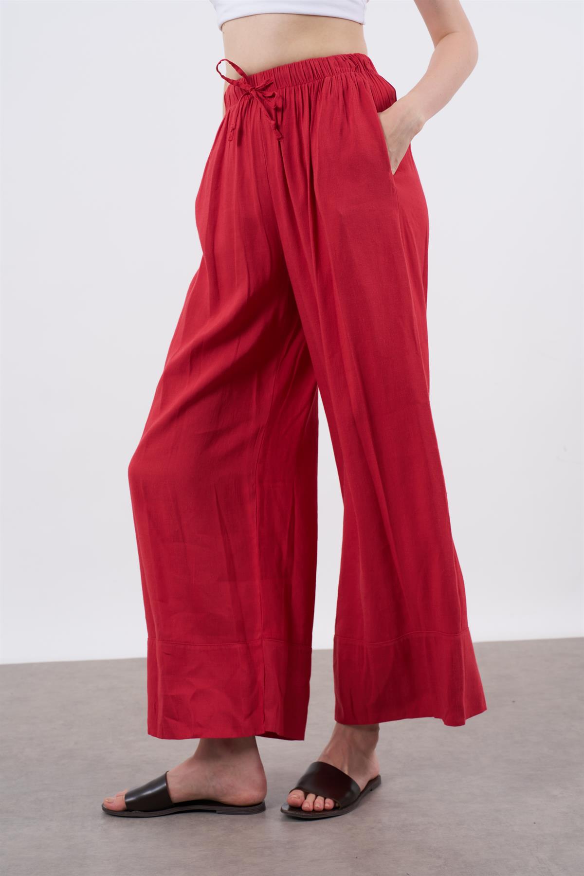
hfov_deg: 20.9
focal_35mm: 65
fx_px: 1582
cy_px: 438
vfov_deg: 31.0
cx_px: 292
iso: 160
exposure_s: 1/160
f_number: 8
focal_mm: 65
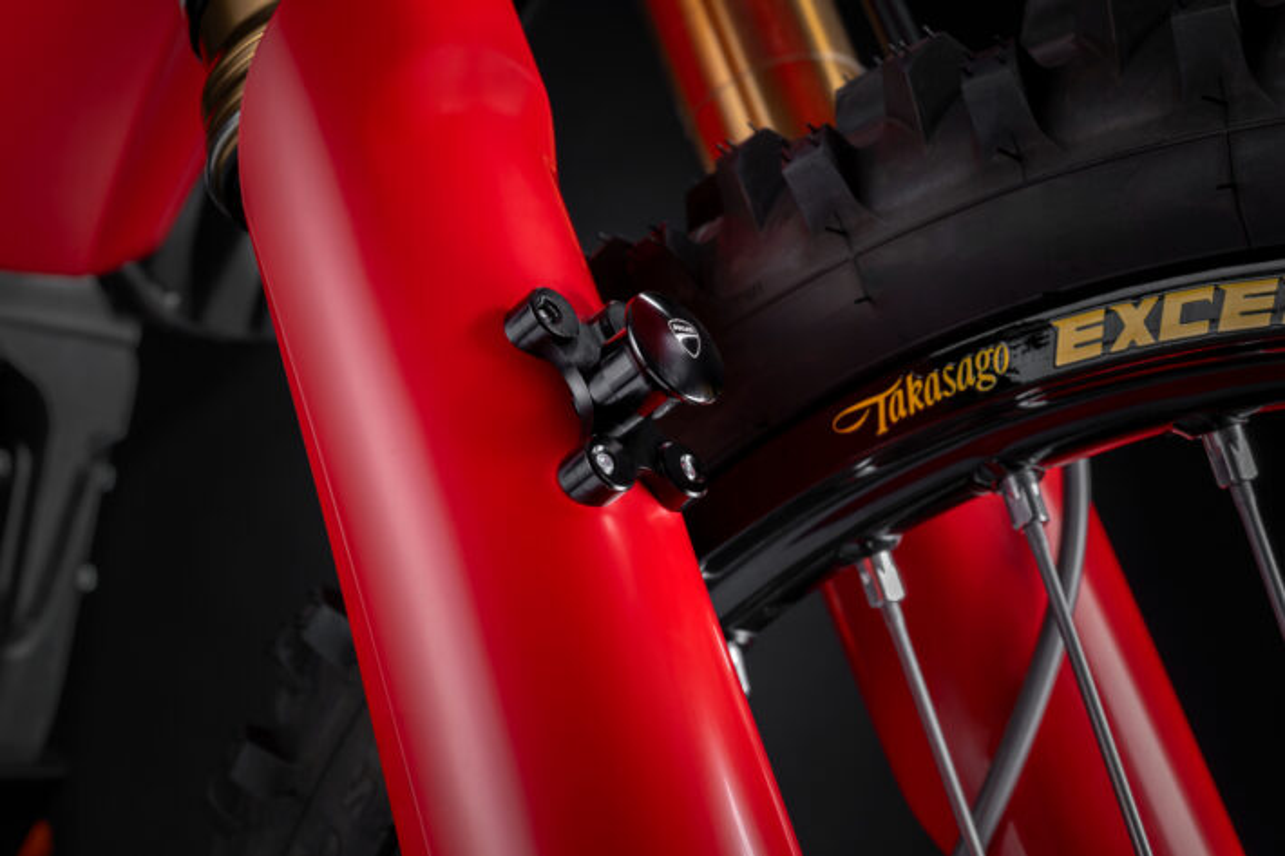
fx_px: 1820
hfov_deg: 38.9
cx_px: 642
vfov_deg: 26.5
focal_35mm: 51
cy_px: 428
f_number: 11
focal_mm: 51
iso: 100
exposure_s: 1/160
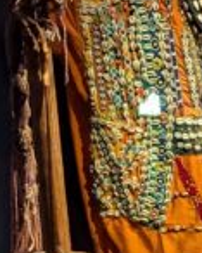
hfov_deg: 12.2
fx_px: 896
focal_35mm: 120
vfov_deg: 15.5
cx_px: 305
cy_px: 295
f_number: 1.85
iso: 898
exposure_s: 1/78.3
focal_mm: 6.81
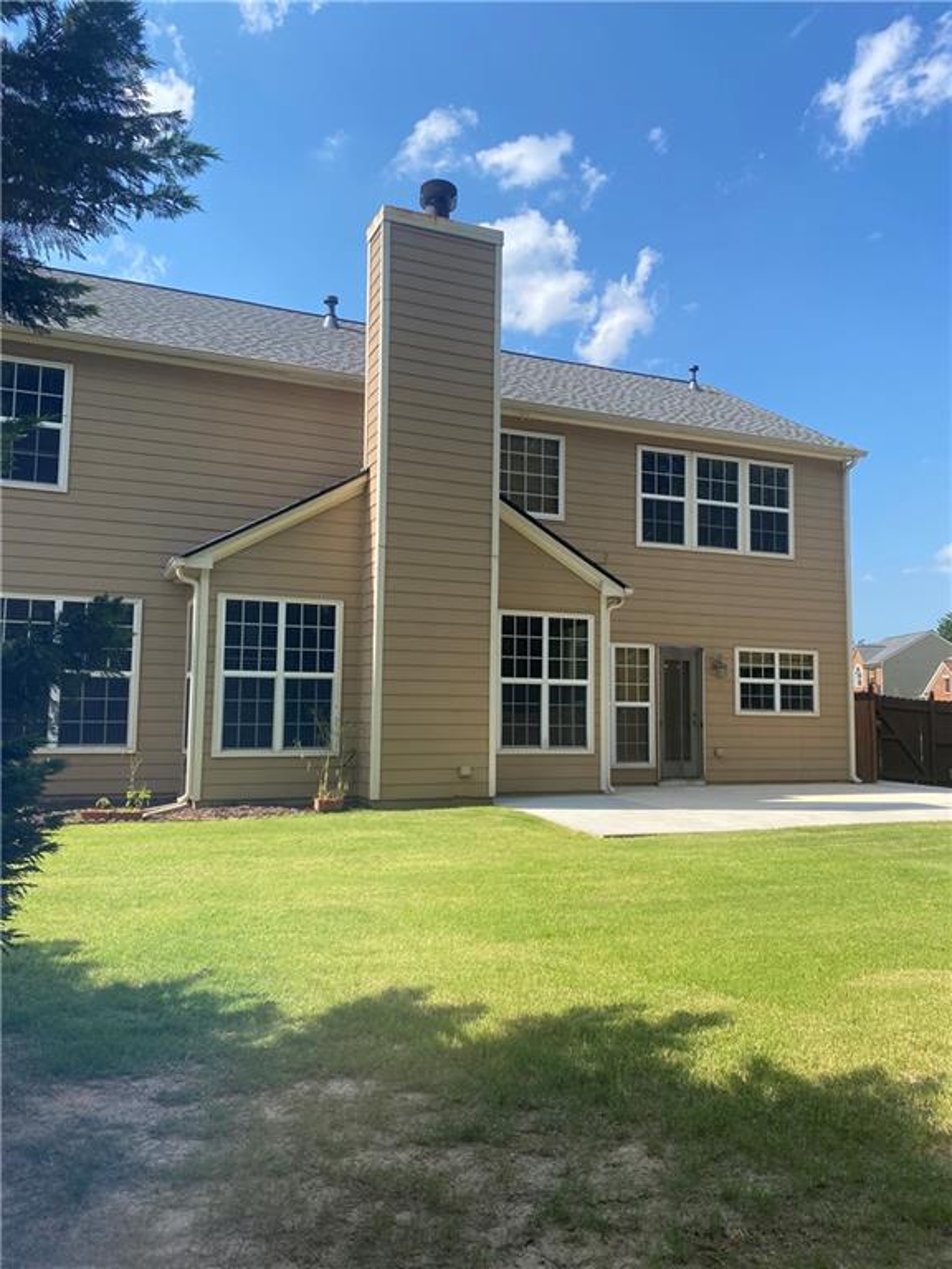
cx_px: 476
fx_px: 953
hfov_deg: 53.1
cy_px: 634
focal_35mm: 26
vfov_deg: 67.3
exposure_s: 1/1927
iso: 32
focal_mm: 4.25
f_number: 1.8
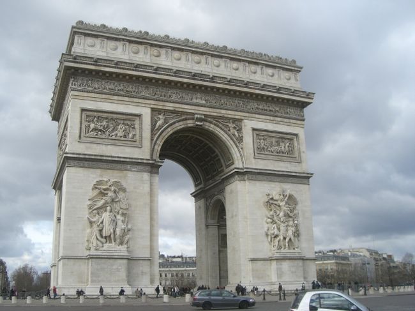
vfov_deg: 37.7
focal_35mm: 38
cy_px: 156
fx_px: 455
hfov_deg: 49.0
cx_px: 208
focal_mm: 6.2
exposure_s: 1/320
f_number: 4.3
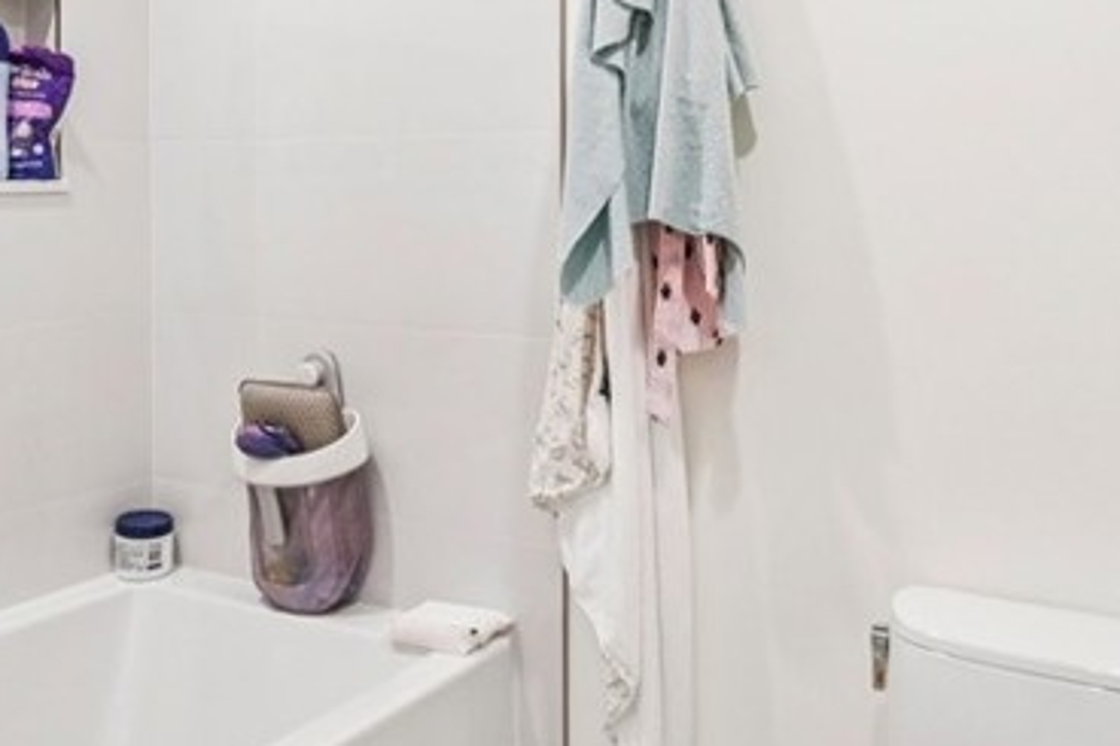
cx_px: 548
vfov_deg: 33.3
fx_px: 1213
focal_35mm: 39
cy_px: 161
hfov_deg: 49.6
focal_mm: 9
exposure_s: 1/15
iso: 200
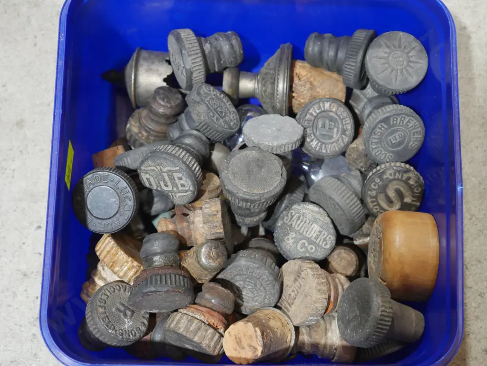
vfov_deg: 21.0
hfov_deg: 27.8
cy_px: 183
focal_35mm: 70
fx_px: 985
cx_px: 244
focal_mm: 35
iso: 2000
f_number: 5.5
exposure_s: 1/80
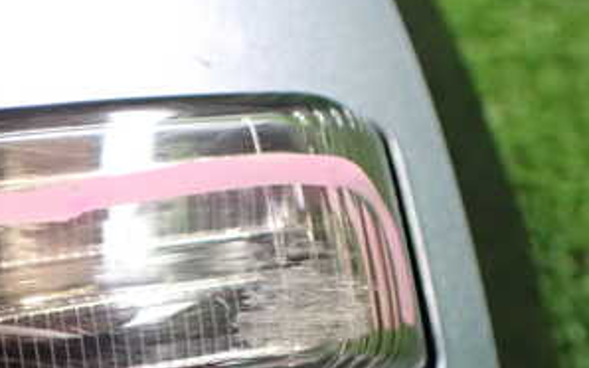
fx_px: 1027
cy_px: 388
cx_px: 138
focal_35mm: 64
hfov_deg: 31.4
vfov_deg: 19.6
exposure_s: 1/80
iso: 800
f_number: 2.3
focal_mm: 5.4
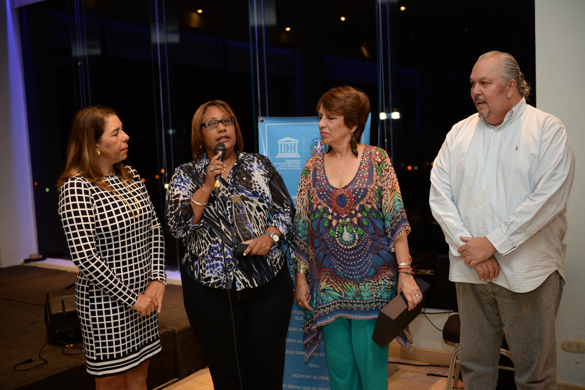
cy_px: 195
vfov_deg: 35.1
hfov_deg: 50.7
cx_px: 292
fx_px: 617
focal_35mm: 38
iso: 1600
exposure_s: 1/60
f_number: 2.8
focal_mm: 38
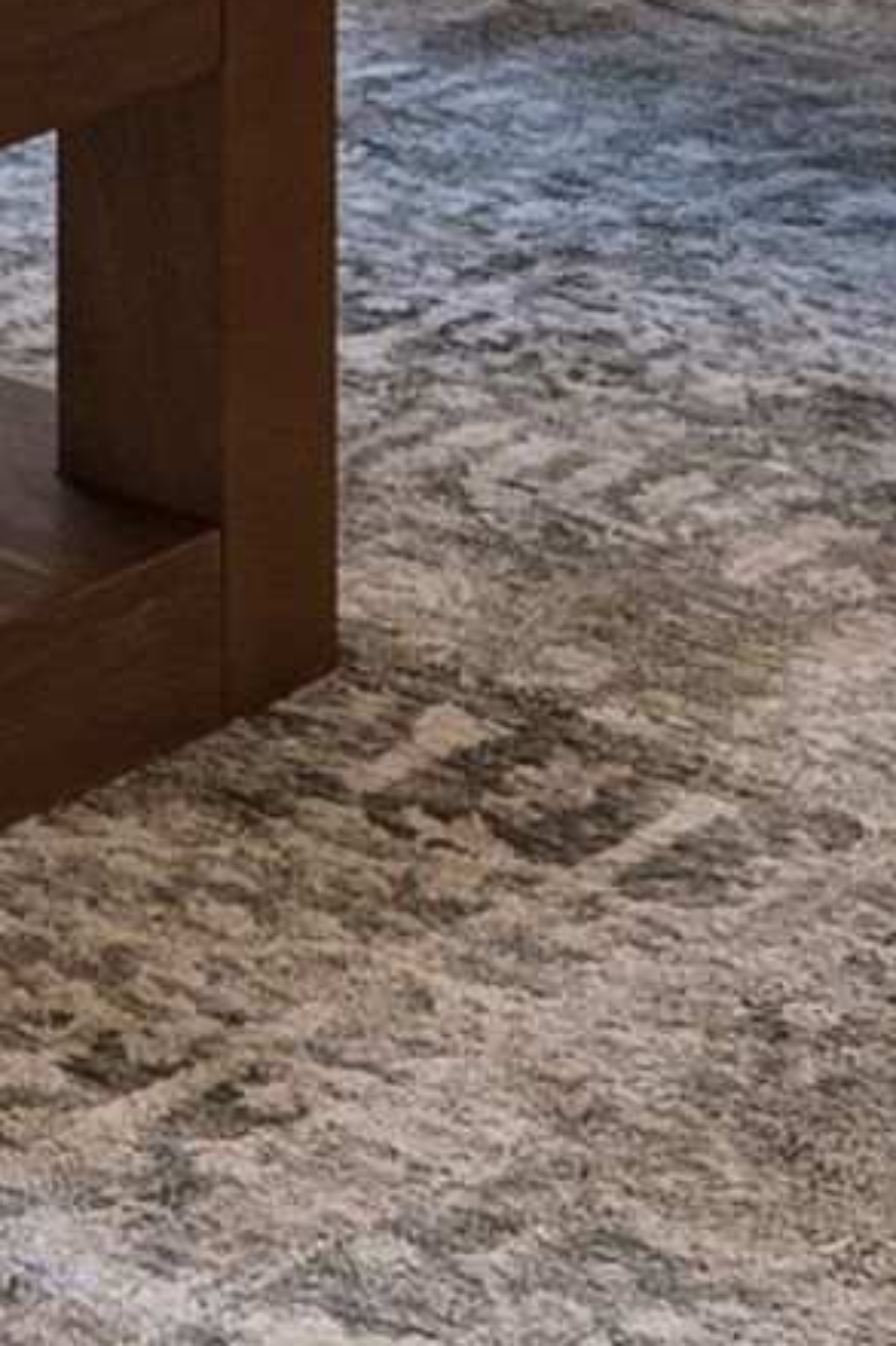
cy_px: -1658
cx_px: -1394
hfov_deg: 7.7
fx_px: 6127
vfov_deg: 11.0
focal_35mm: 164
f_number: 8
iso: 640
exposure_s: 1/10
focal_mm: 17
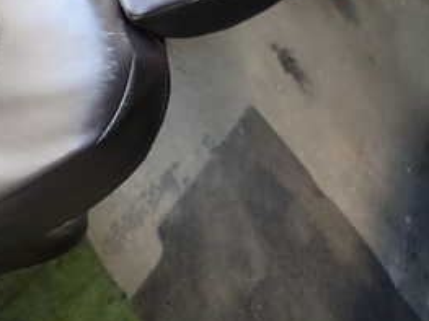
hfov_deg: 30.9
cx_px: -16
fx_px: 706
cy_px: 59
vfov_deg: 25.2
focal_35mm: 57
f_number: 2
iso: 125
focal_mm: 4.5
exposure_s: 1/60
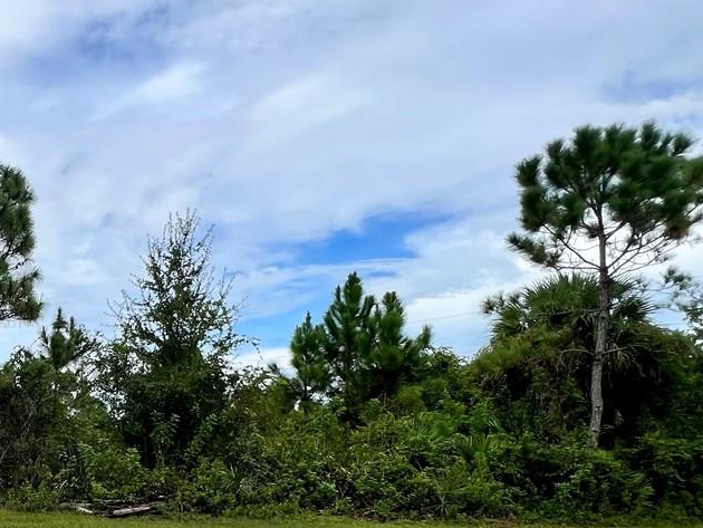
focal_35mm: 33
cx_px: -65
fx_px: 670
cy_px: 488
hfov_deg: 43.4
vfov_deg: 39.5
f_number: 1.8
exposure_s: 1/1263
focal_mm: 1.57
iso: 32
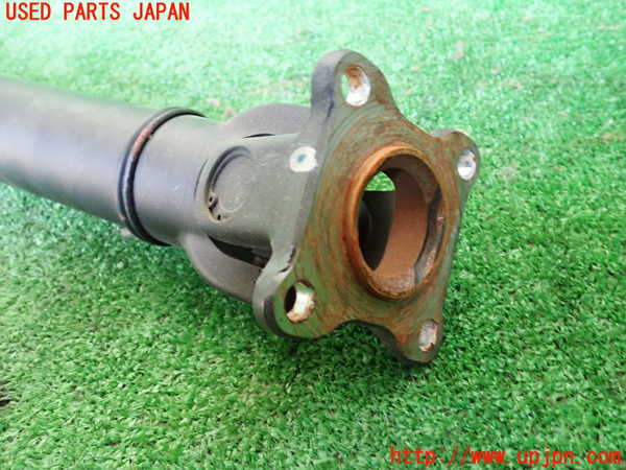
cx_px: 313
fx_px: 543
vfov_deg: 46.8
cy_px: 235
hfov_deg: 60.0
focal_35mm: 30
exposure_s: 1/25
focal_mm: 5.4
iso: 800
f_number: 2.3
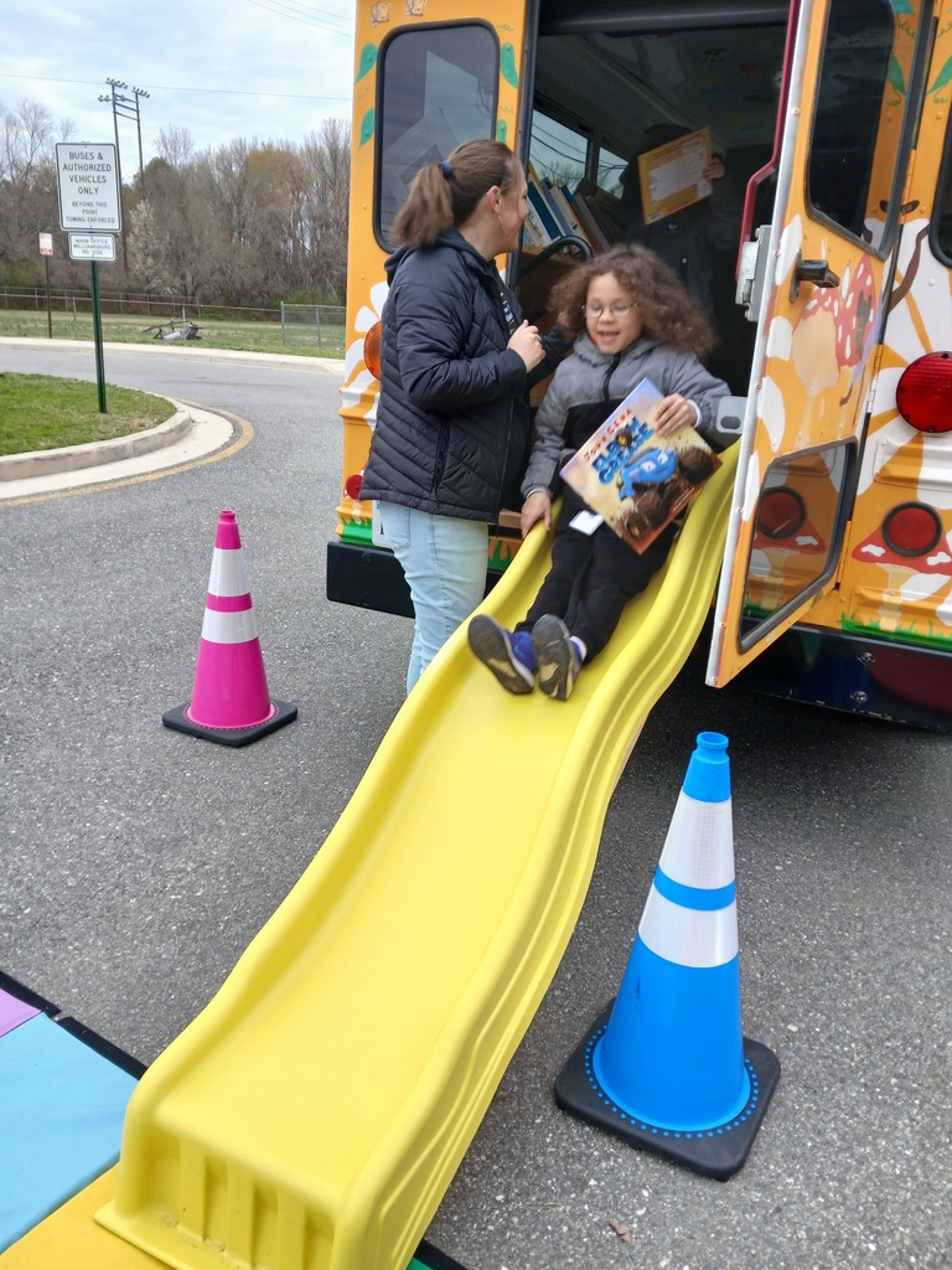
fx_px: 953
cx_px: 476
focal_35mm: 26
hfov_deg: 53.1
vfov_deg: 67.3
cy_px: 635
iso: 32
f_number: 1.8
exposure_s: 1/60
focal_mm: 3.98
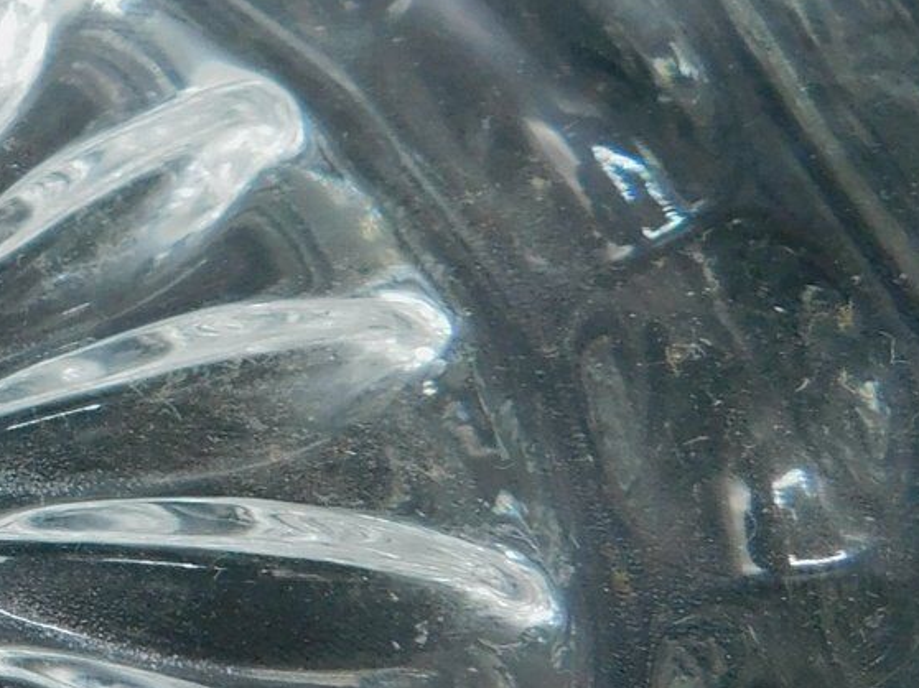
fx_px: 2335
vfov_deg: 16.8
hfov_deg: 19.4
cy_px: 352
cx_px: -467
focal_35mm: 88
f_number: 3
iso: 125
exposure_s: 1/100
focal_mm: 4
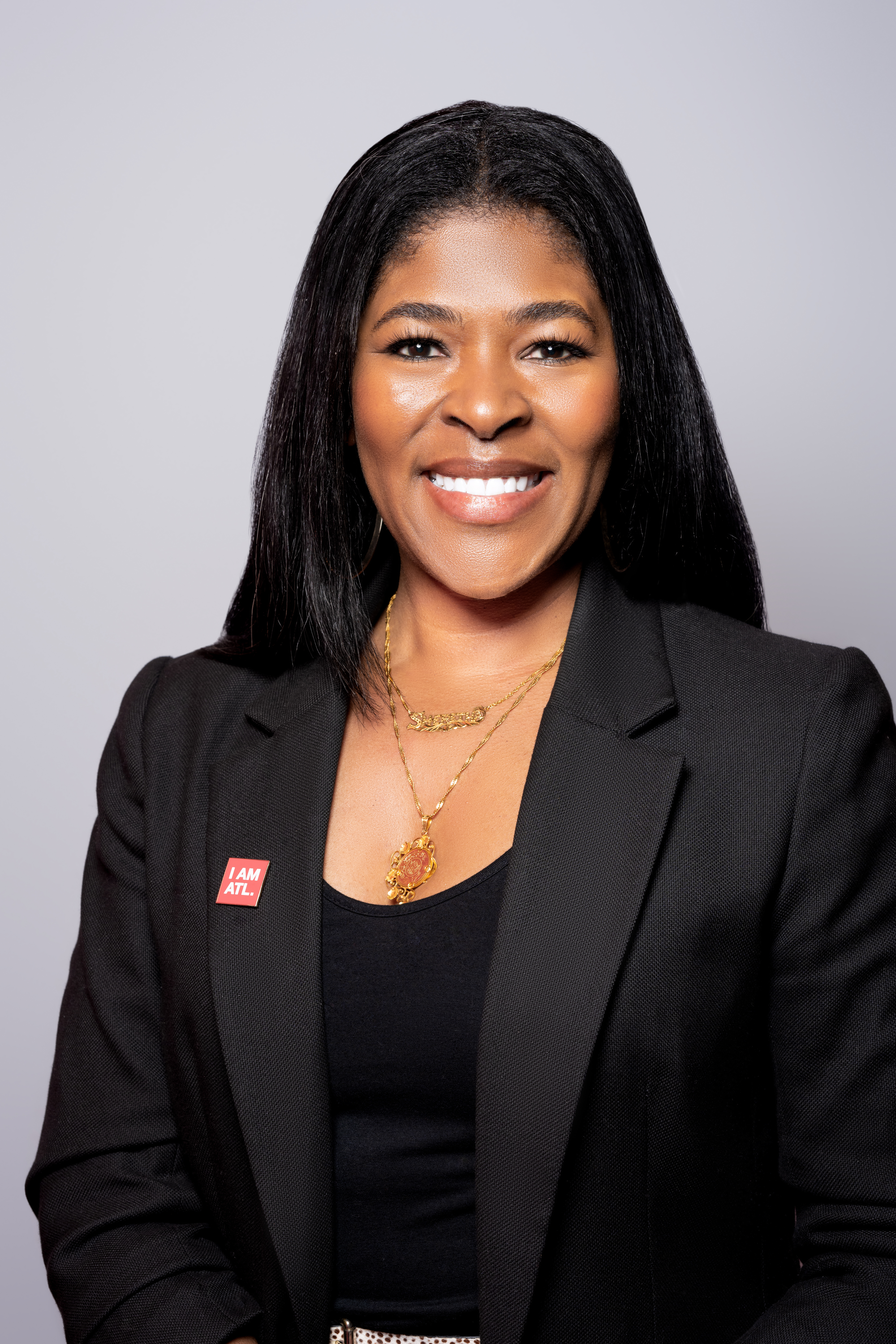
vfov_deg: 23.9
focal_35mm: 85
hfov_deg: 16.1
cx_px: 448
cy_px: 672
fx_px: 3173
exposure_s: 1/200
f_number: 8
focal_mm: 85
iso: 200
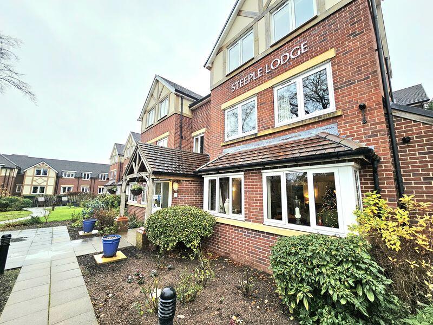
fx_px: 163
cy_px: 162
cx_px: 216
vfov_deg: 89.9
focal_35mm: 13
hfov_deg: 106.2
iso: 50
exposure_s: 1/172
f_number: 2.2
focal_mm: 2.2
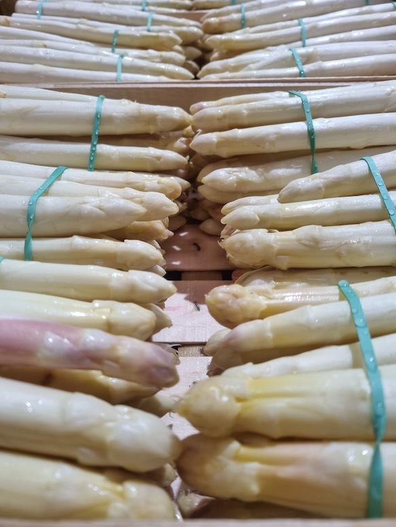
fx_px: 412
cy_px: 264
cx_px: 193
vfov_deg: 65.3
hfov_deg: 51.4
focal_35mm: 27
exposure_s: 1/100
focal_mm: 5.4
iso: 320
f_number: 1.8
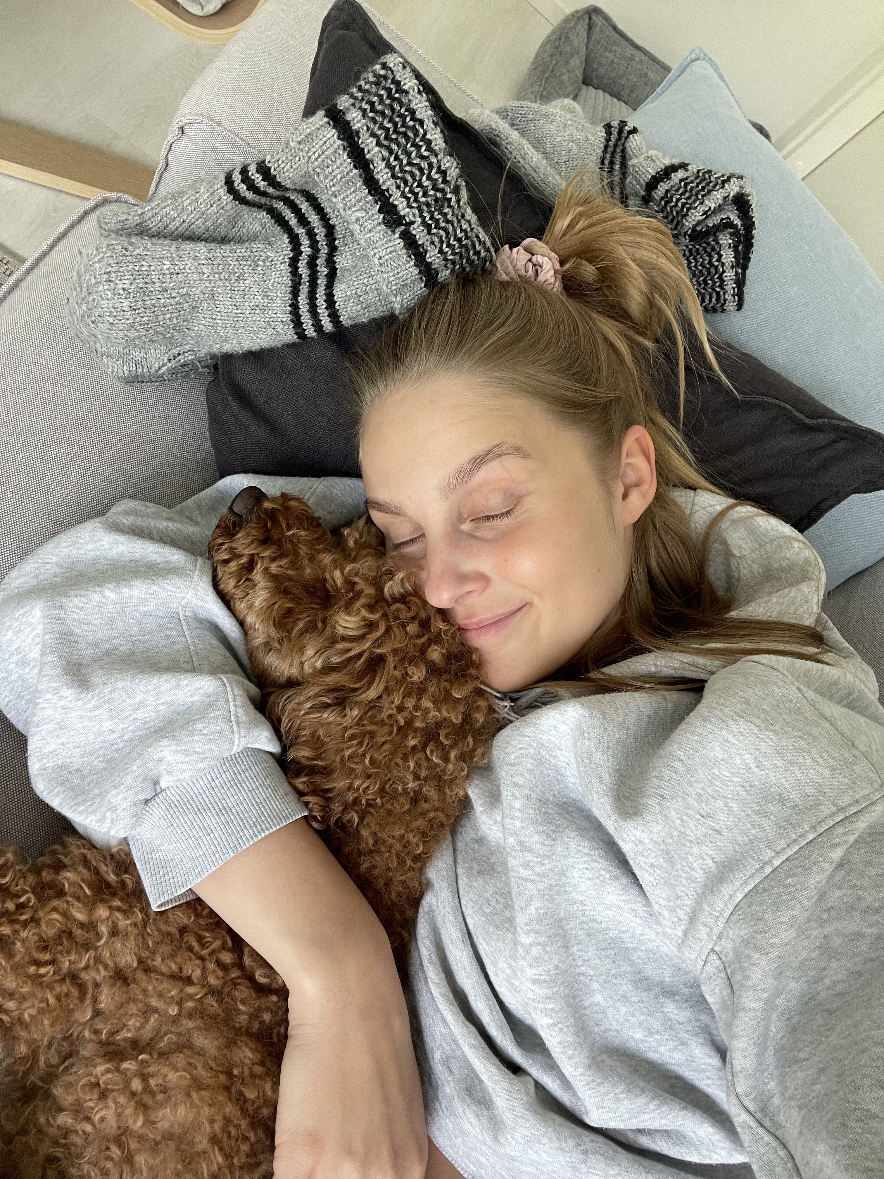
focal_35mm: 23
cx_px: 442
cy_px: 590
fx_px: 783
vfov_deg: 73.9
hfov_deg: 58.9
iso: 100
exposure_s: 1/60
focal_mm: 2.71
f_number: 2.2
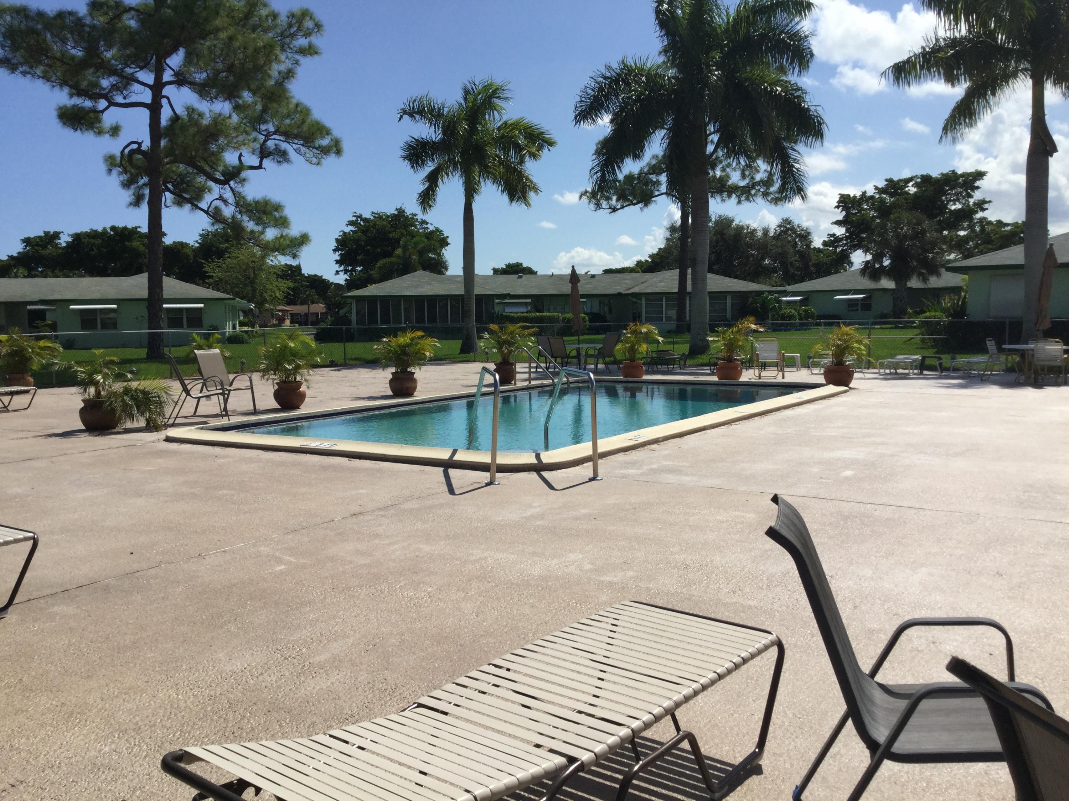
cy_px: 400
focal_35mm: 31
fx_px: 957
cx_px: 534
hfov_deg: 58.4
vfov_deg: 45.4
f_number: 2.4
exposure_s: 1/3021
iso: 25
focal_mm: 3.3
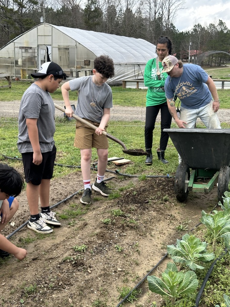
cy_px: 154
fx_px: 425
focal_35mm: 48
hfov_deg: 30.3
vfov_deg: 39.7
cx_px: 115
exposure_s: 1/1050
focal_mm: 6.86
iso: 64
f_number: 1.78
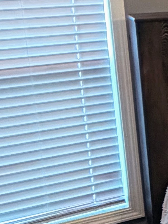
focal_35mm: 100
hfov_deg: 10.3
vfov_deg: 19.4
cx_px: 514
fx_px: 647
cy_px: 45
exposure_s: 1/60
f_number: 2.2
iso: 200
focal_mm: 2.22
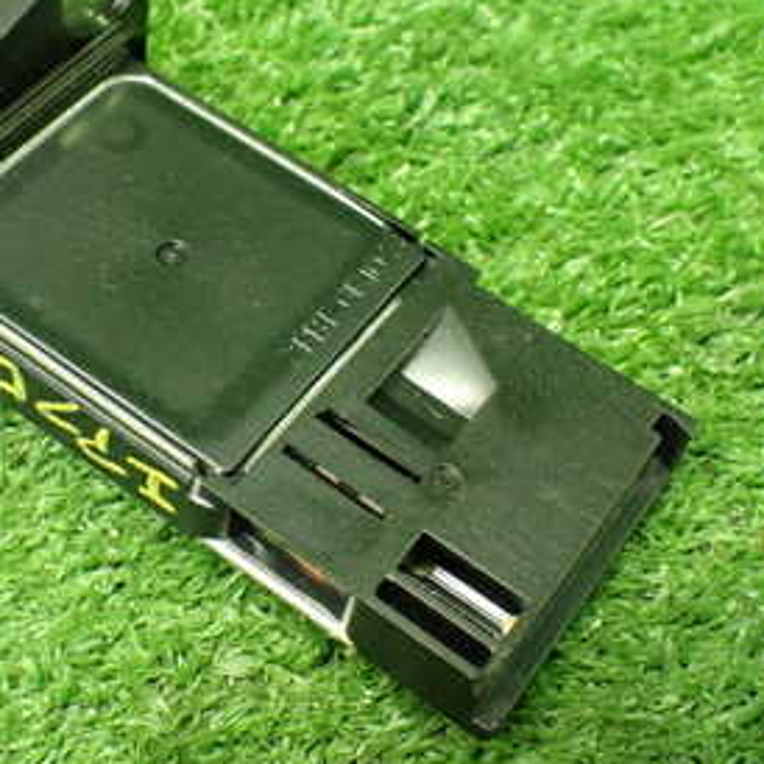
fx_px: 1448
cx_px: 257
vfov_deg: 29.5
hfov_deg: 29.4
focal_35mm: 58
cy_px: 310
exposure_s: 1/60
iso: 800
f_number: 2.3
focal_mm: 5.4
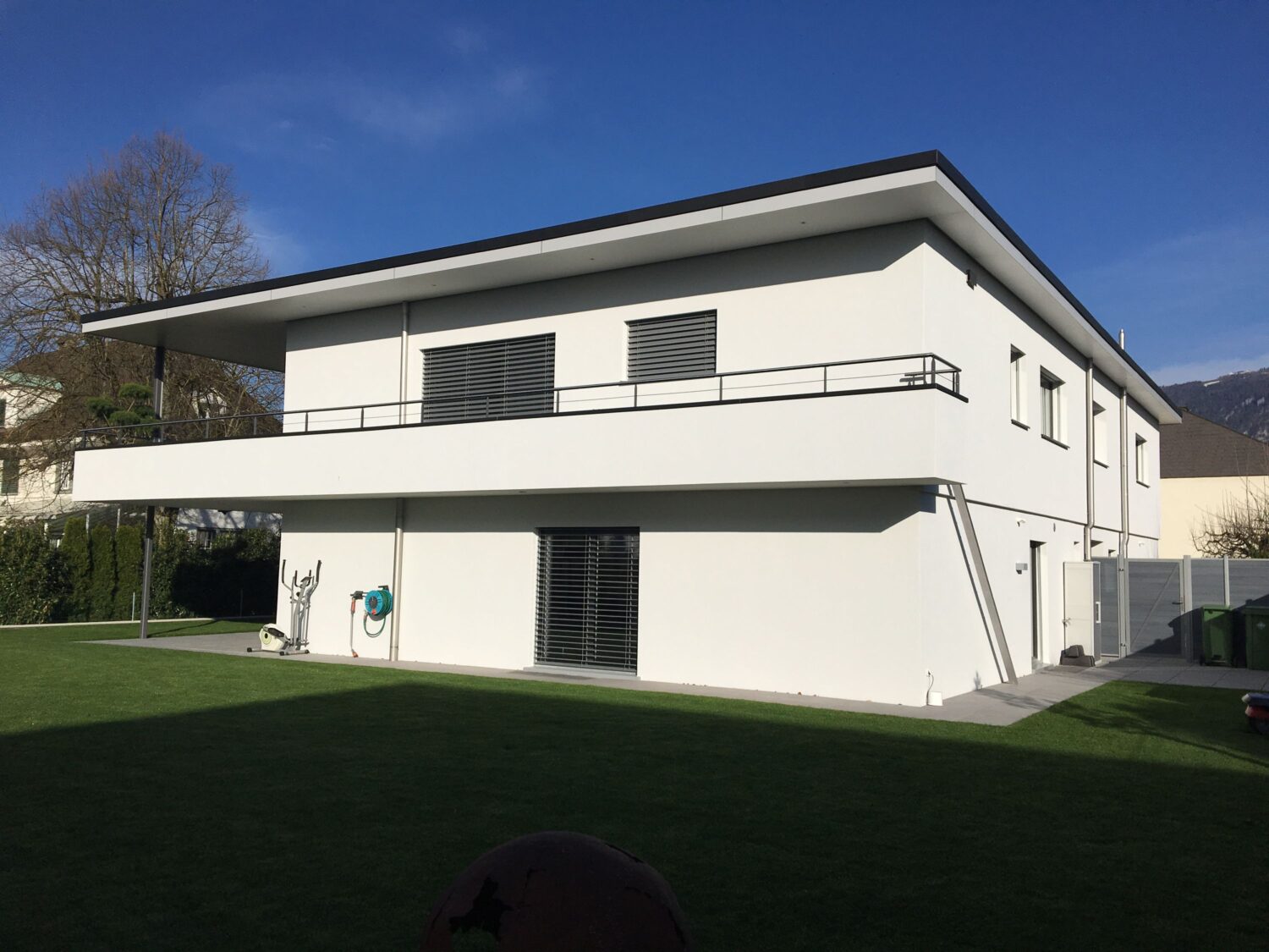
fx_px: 1063
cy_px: 476
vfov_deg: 48.2
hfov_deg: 61.7
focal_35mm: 29
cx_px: 634
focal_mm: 4.15
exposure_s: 1/4525
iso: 25
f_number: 2.2
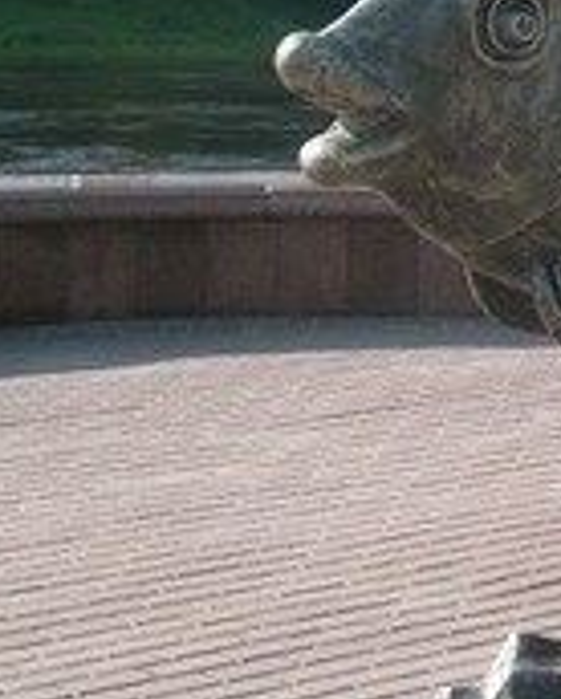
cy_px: 350
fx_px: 2465
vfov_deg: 16.1
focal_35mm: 119
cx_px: 789
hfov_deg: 12.5
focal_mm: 5.8
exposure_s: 1/180
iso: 100
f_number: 7.1
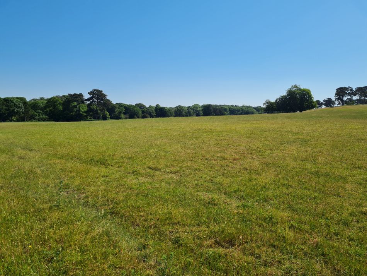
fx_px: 276
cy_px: 138
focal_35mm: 26
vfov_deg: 53.1
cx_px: 184
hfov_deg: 67.3
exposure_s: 1/3880
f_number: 1.8
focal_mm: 5.4
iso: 50
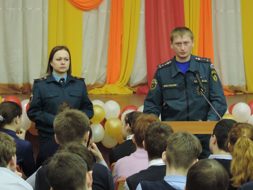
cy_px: 95
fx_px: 1133
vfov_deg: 9.6
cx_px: 126
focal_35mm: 155
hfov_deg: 12.7
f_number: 4.4
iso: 800
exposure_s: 1/15
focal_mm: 27.6
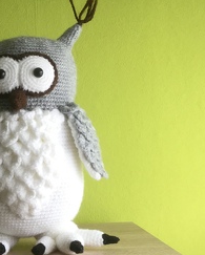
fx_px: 439
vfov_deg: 32.4
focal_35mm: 58
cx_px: 45
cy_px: 147
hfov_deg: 25.9
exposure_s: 1/33
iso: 40
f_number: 2.4
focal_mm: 3.3
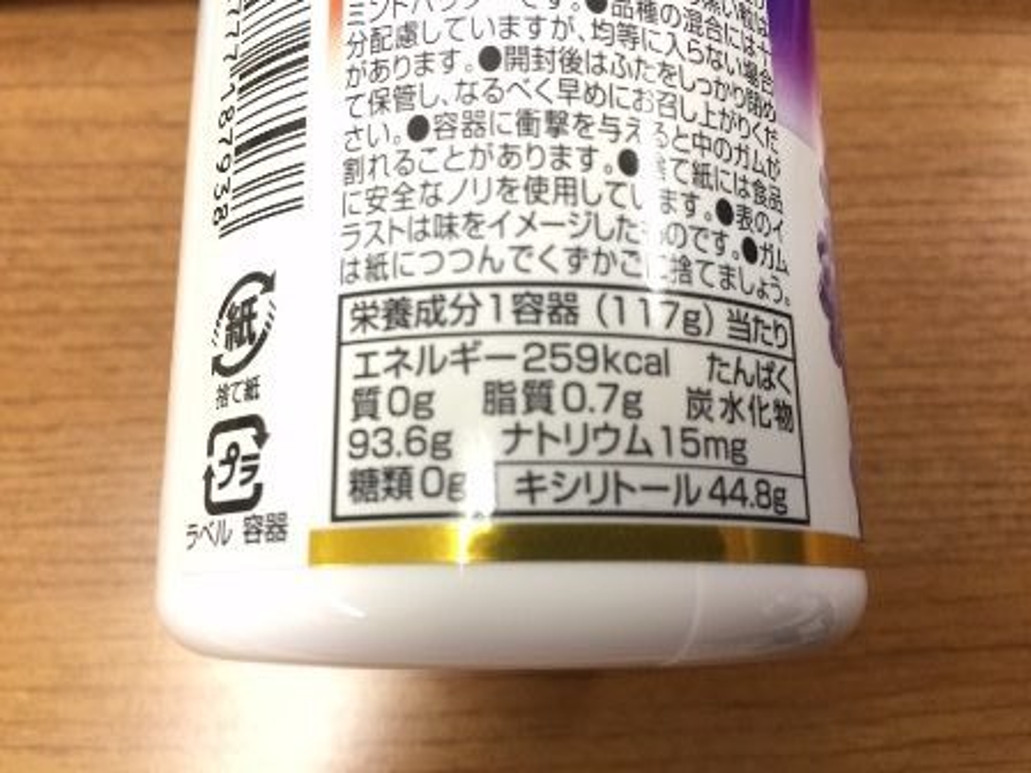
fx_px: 864
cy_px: 386
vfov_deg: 48.2
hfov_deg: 61.7
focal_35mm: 29
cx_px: 516
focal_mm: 4.15
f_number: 2.2
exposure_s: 1/15
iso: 64
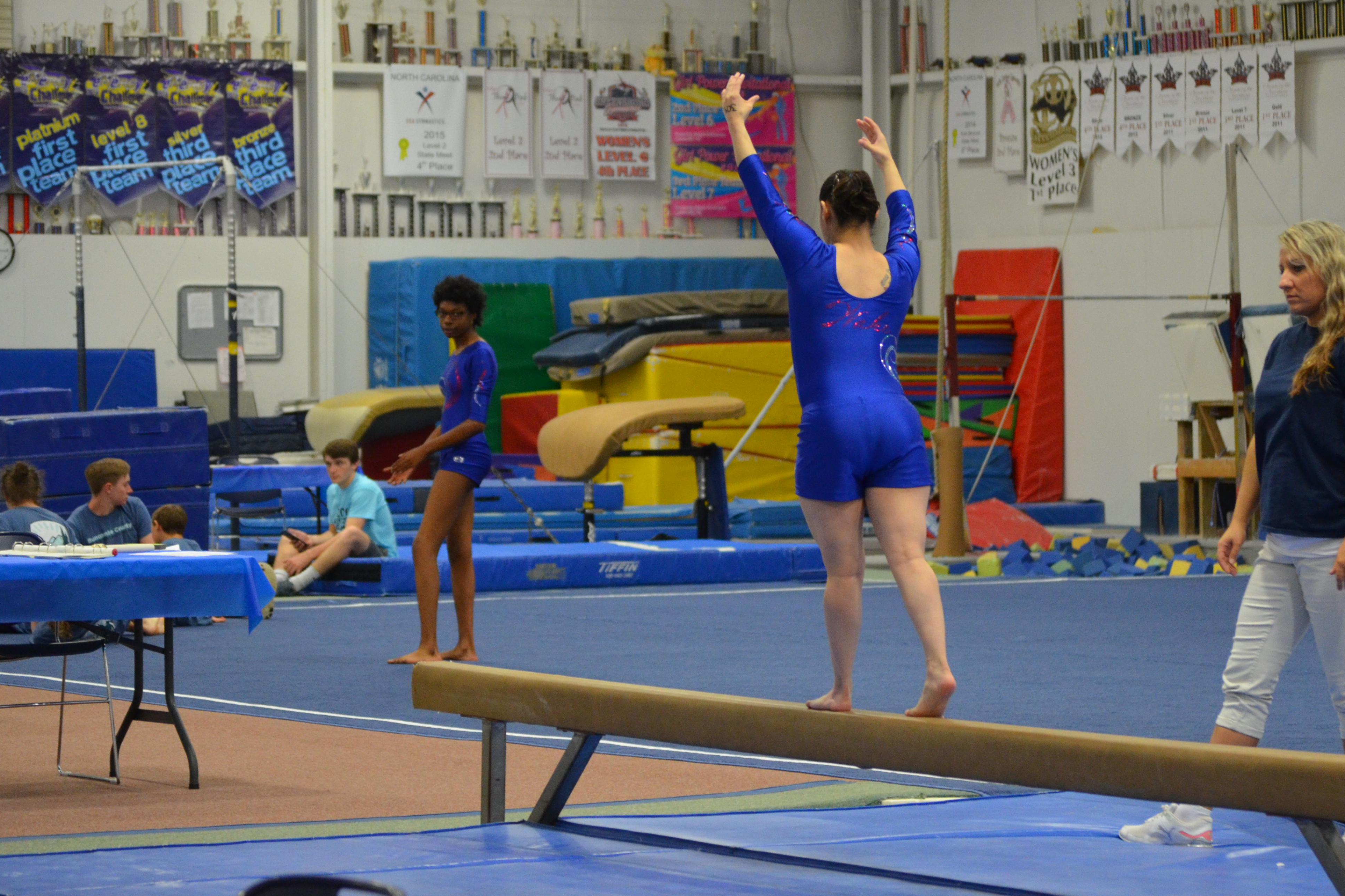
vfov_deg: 9.9
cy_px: 330
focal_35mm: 138
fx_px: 5155
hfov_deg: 14.9
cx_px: 809
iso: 1600
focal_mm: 72
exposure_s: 1/100
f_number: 4.2
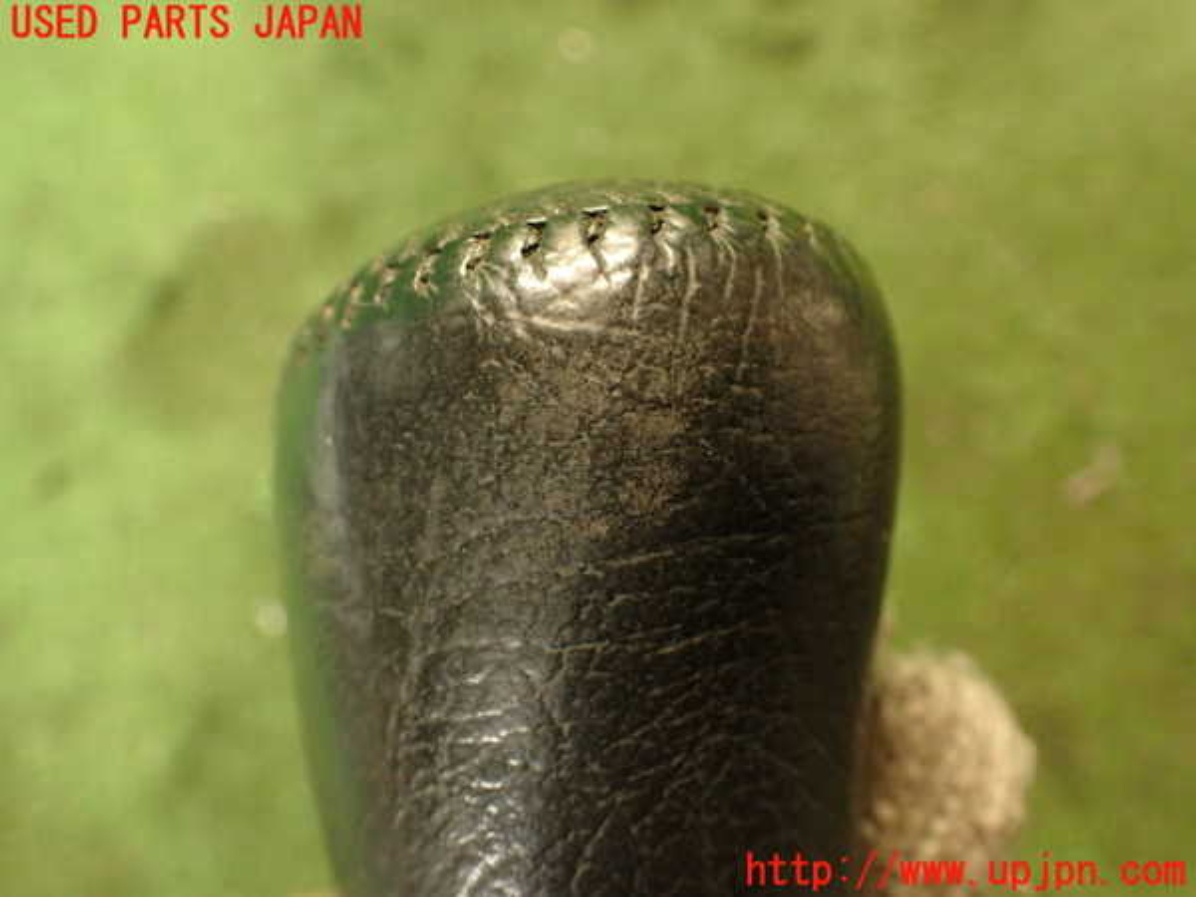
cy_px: 448
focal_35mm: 30
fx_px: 1037
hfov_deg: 60.0
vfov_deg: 46.8
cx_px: 598
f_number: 2.3
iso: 800
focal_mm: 5.4
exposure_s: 1/30
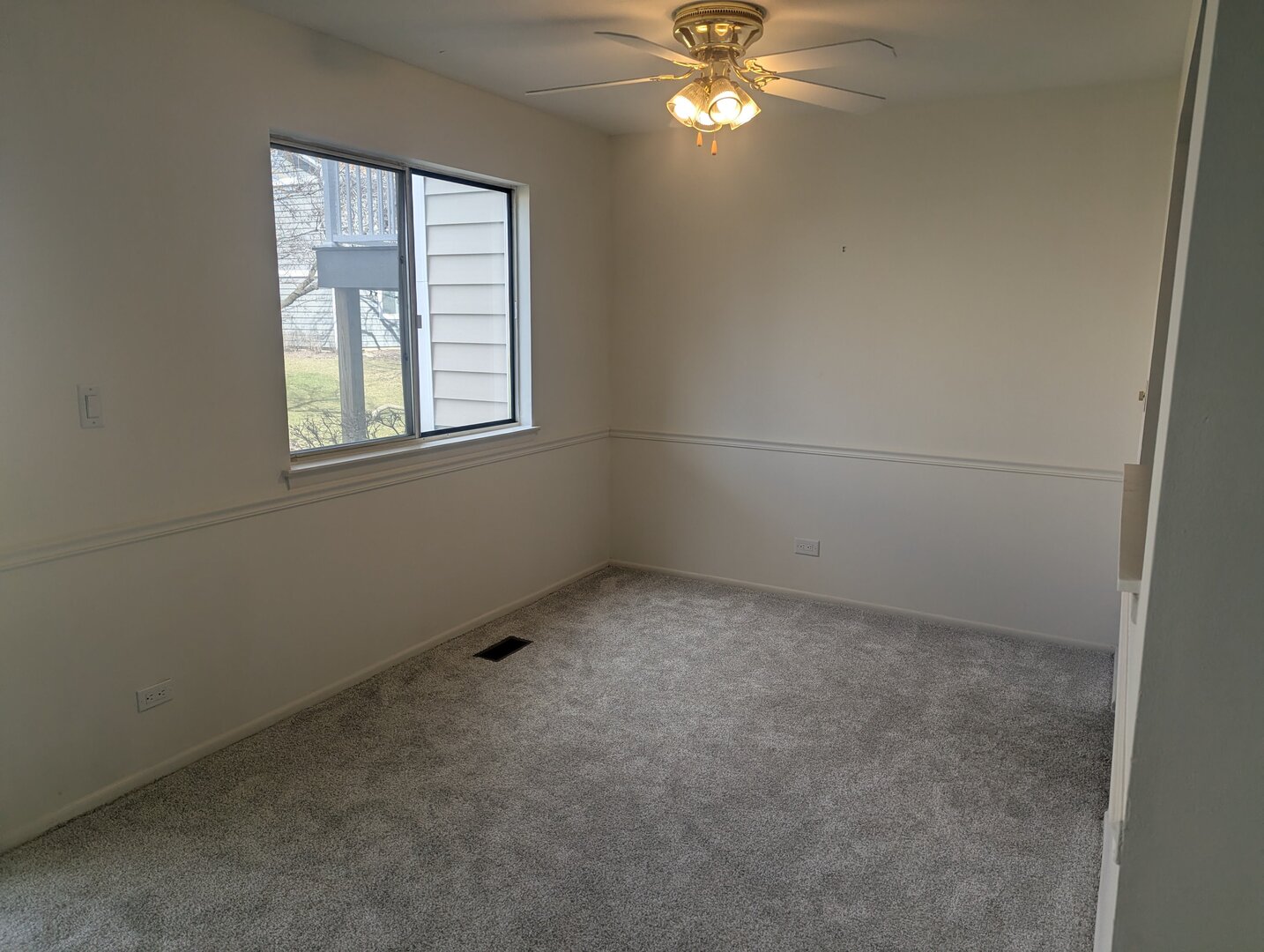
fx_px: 878
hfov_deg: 71.5
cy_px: 476
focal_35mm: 24
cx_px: 632
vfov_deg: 56.9
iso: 47
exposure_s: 1/214
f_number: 1.85
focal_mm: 6.81
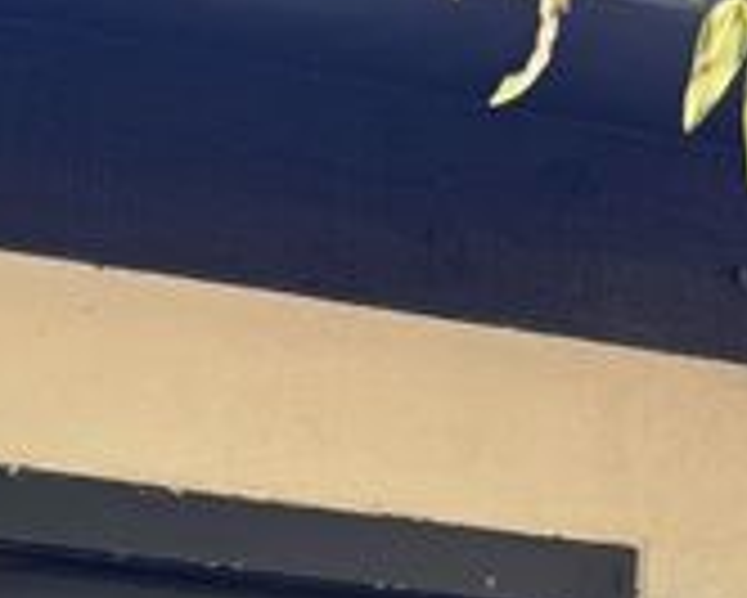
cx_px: 292
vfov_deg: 13.9
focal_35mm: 94
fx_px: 2079
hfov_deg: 20.3
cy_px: 1189
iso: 64
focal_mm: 6.76
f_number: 1.78
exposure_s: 1/271
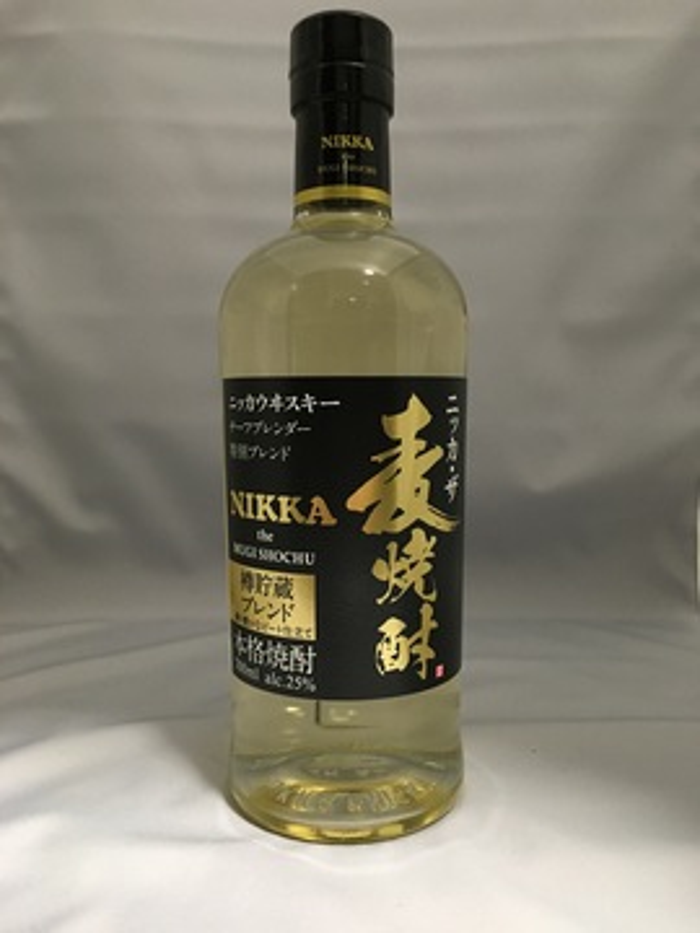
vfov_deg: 61.7
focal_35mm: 29
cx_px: 350
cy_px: 466
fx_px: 782
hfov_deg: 48.2
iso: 200
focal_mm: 4.15
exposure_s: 1/20
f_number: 2.2
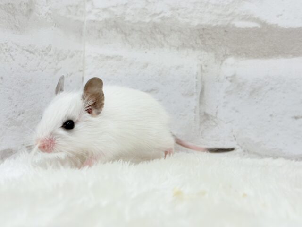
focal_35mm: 52
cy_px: 114
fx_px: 454
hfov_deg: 36.8
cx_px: 151
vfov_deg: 28.0
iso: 64
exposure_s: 1/100
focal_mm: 5.96
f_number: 1.6
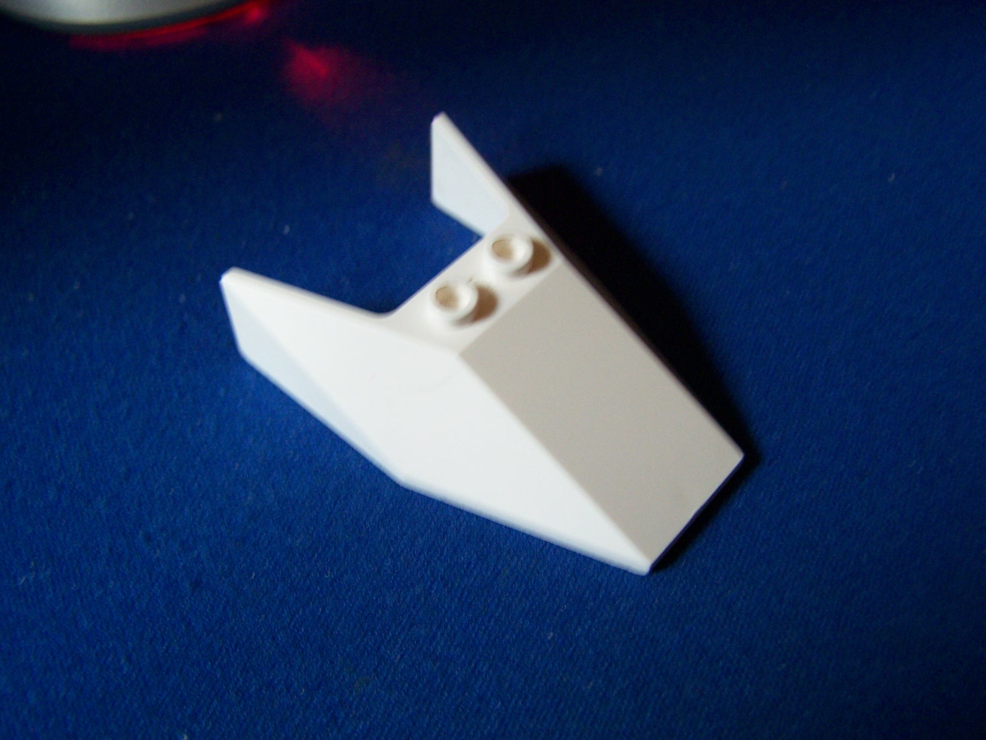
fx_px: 1082
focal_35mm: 38
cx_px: 493
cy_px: 370
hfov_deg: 49.0
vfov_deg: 37.7
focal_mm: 6.3
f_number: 2.8
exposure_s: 1/8
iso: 160
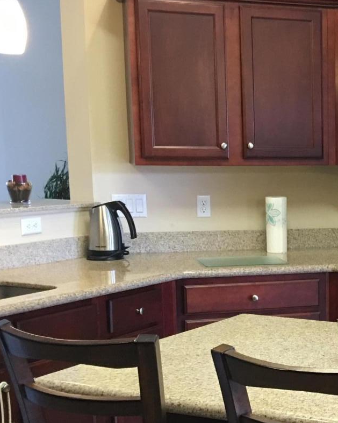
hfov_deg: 20.0
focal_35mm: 72
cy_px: 298
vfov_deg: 26.2
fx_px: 900
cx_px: 406
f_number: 2.2
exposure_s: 1/15
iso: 64
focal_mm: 4.15
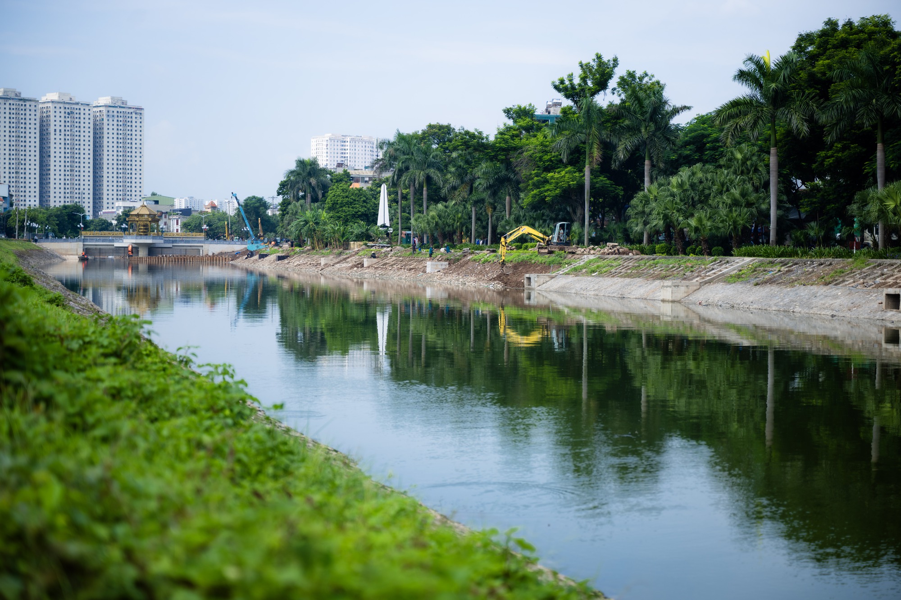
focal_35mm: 67
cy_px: 300
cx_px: 450
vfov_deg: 20.3
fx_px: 1677
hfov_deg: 30.1
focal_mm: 67
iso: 80
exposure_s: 1/800
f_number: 2.8
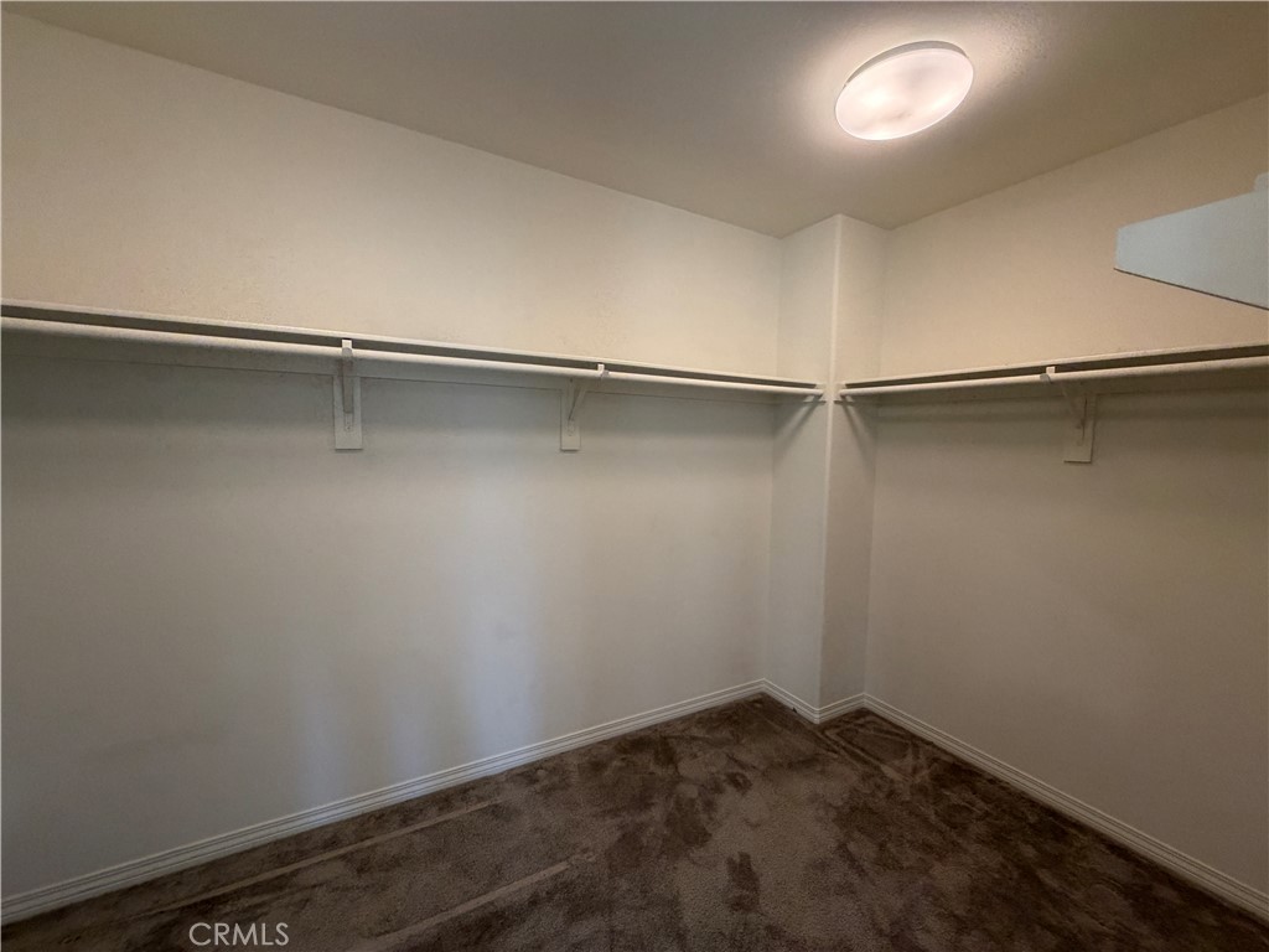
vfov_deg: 85.7
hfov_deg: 102.1
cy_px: 476
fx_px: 513
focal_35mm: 14
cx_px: 634
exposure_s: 1/60
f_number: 2.2
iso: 320
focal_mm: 2.22
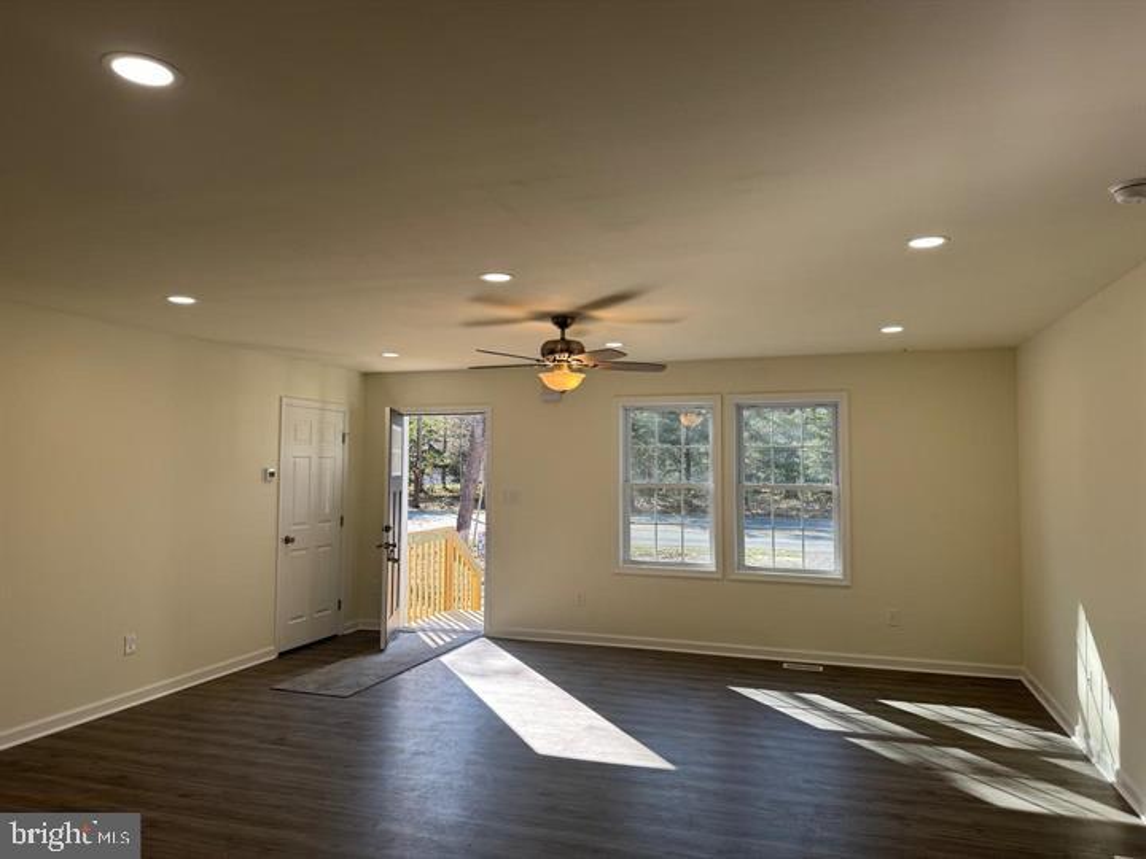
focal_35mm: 24
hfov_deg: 71.6
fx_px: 795
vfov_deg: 56.8
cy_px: 430
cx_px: 573
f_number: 1.78
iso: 80
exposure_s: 1/320
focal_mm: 6.86
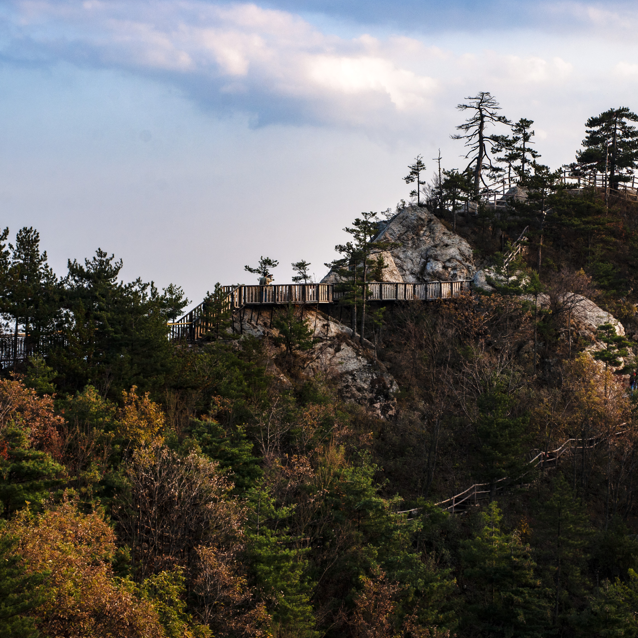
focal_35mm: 100
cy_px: 320
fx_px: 2085
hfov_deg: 17.4
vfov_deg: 17.4
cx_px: 405
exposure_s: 1/50
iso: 100
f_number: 9
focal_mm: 52
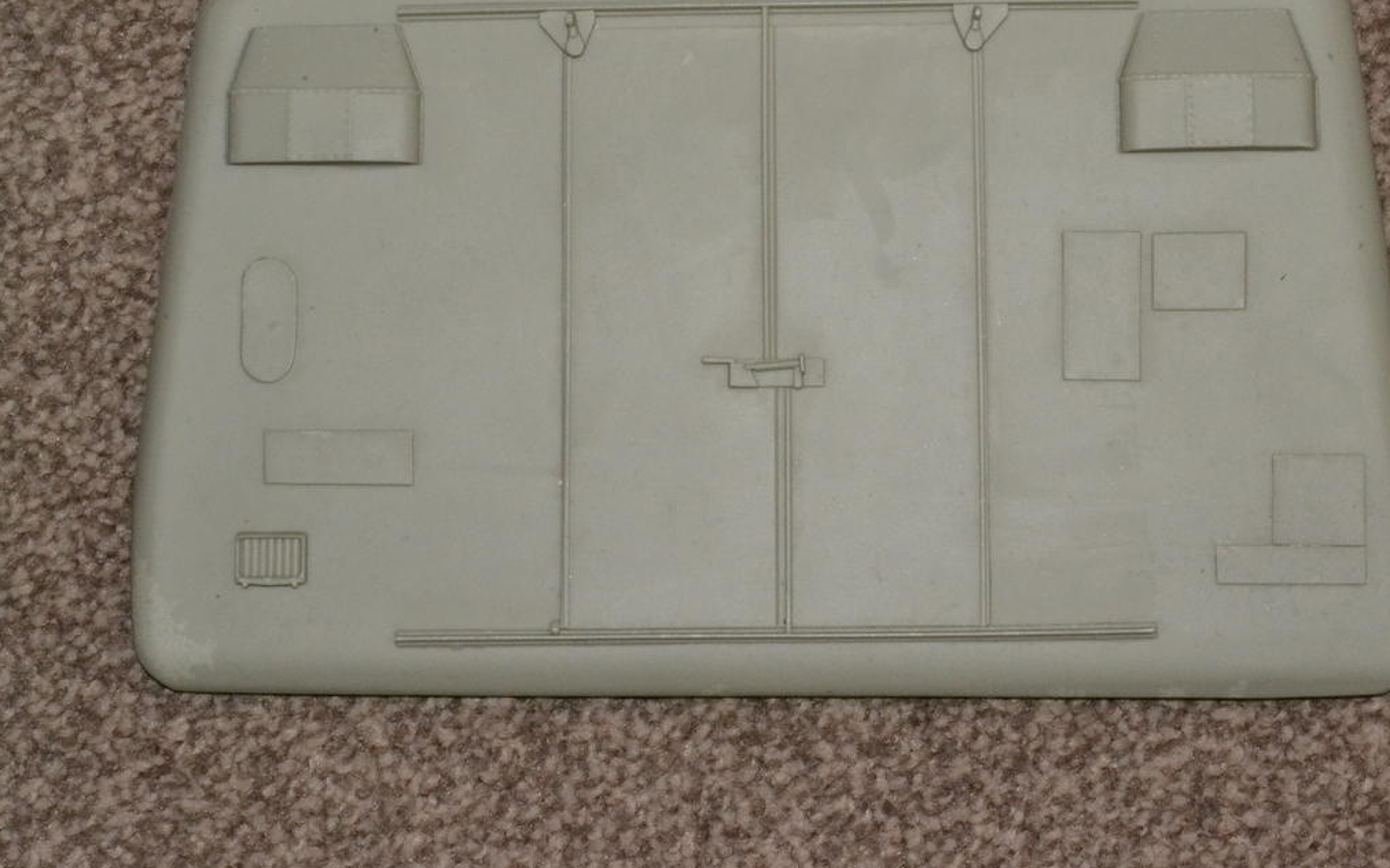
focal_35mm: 82
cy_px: 338
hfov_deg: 25.3
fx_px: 3091
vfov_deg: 16.0
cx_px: 777
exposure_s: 1/60
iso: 3200
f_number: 22
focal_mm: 45
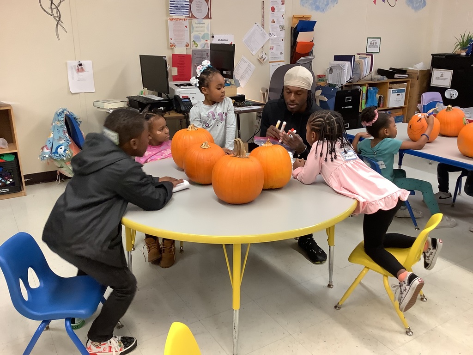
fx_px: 424
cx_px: 236
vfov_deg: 45.4
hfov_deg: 58.4
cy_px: 178
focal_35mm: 31
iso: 200
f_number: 2.4
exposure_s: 1/50
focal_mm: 3.3
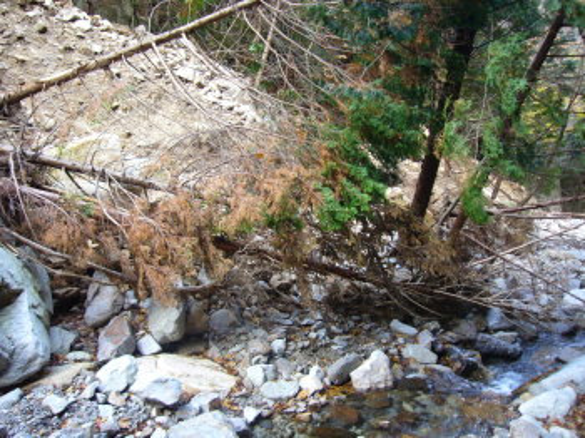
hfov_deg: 63.5
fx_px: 473
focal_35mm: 28
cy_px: 219
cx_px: 292
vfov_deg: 49.7
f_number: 2.8
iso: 100
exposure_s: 1/15
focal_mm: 4.6
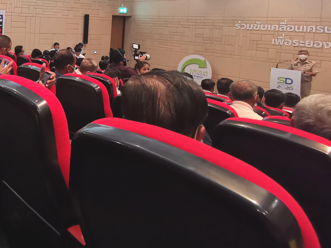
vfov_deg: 37.7
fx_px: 344
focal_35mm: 36
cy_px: 38
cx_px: -6
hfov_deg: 43.4
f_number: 2.2
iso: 400
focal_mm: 2.35
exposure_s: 1/33.3
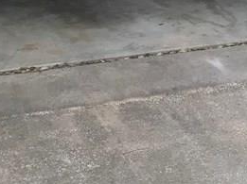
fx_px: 784
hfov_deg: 17.6
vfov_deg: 12.6
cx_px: 237
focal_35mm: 110
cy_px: -107
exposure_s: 1/120
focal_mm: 3.99
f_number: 1.8
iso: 32
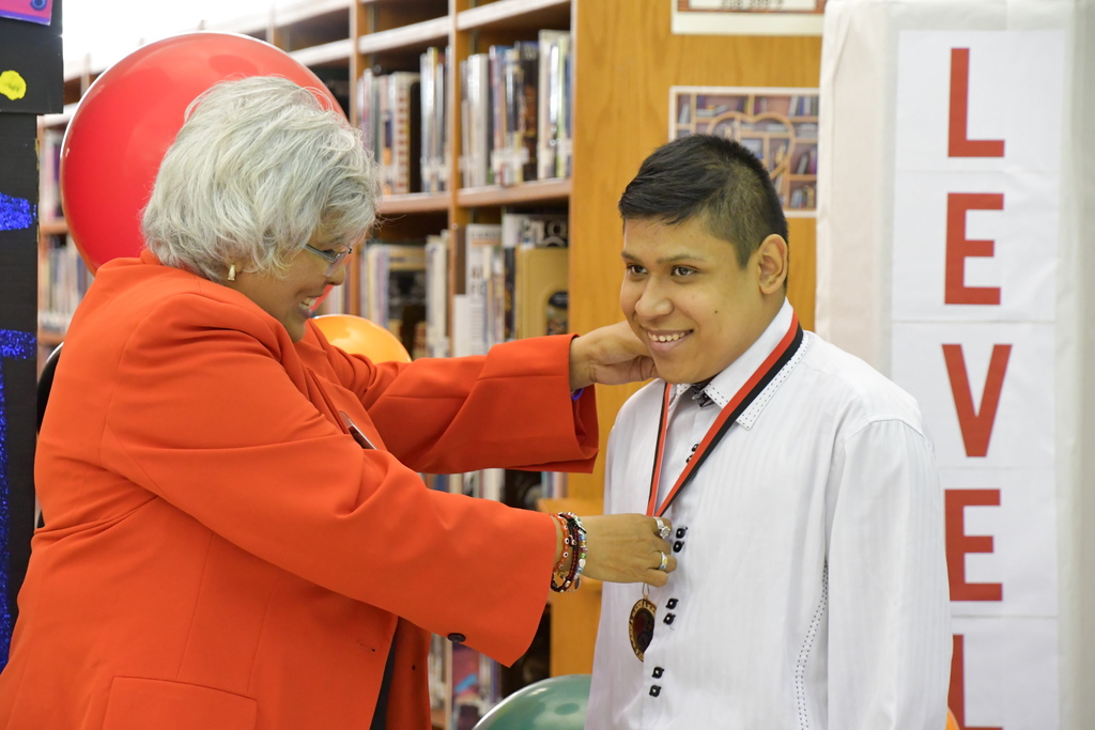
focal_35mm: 157
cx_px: 548
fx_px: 4776
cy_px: 365
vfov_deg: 8.7
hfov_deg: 13.1
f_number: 7.1
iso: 5000
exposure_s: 1/200
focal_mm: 105
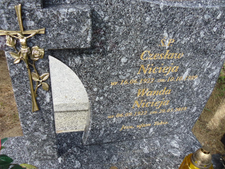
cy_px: 81
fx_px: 221
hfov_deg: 53.9
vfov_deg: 41.8
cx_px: 103
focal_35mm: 34
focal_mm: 5.6
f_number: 3.3
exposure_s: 1/224
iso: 80
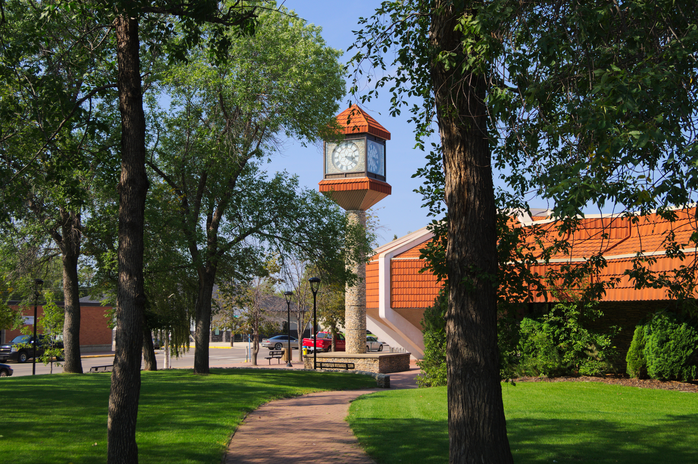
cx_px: 349
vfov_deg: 26.0
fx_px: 1008
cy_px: 232
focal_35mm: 52
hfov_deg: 38.2
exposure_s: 1/320
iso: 100
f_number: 6.3
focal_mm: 35
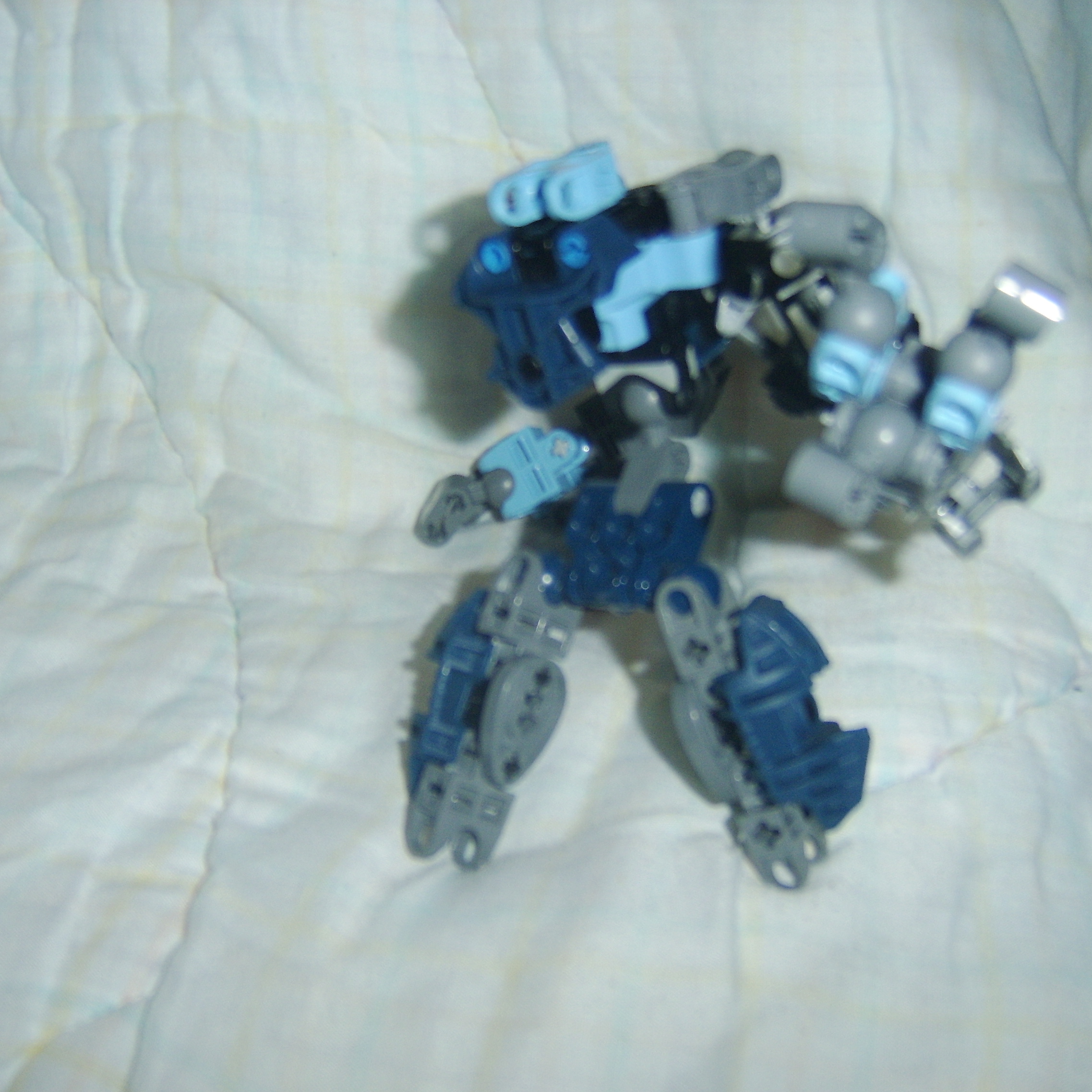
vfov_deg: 44.9
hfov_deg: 44.9
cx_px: 507
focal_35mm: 37
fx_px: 1321
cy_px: 550
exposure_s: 1/30
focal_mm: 8.13
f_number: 2.7
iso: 141
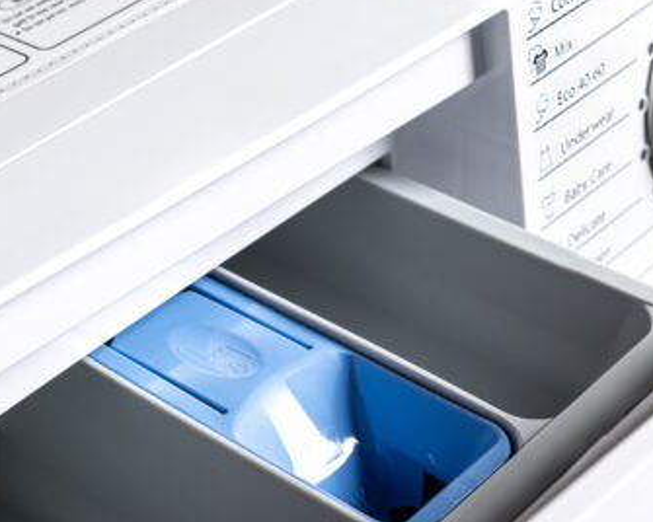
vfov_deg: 18.7
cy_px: 439
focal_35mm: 81
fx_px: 1565
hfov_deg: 23.5
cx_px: 234
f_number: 8
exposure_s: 1/25
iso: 100
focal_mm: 38
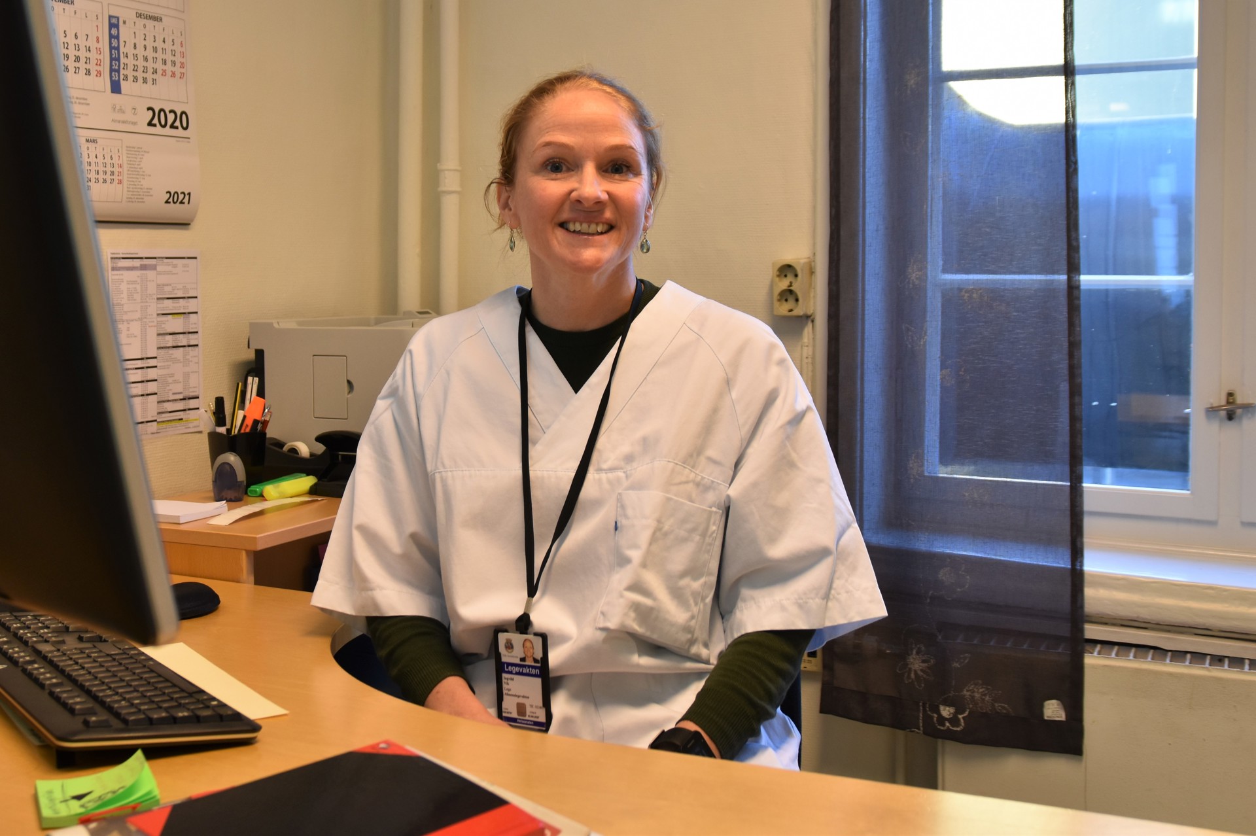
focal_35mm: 36
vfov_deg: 36.8
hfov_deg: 53.2
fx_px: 1255
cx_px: 628
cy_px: 418
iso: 400
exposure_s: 1/80
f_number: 4.5
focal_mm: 24
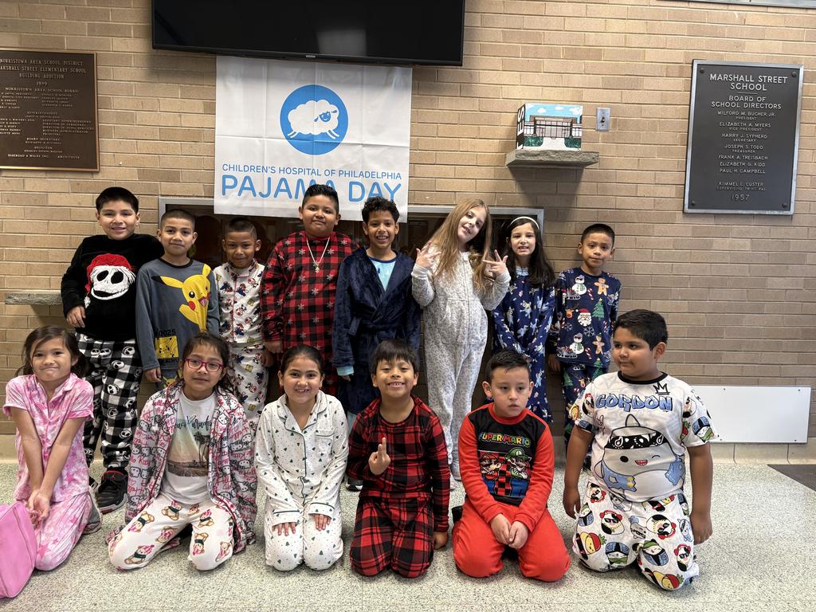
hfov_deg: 67.3
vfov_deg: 53.1
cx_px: 408
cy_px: 306
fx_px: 613
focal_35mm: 26
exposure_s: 1/60
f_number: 1.6
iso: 100
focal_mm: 5.96
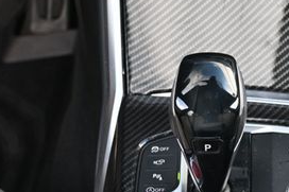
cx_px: 274
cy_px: 195
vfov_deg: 11.8
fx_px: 921
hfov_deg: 17.5
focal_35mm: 115
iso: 1400
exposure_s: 1/125
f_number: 5
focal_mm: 32.5
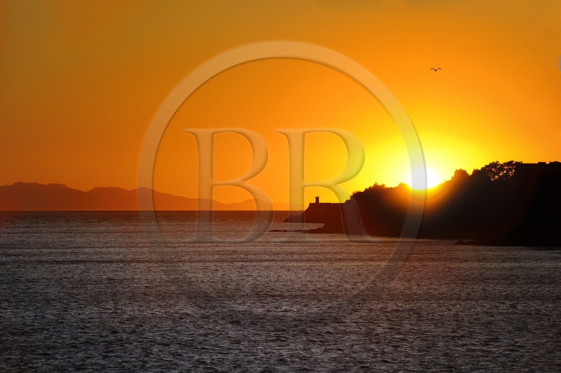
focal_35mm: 200
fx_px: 3114
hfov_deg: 10.3
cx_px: 280
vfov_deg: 6.9
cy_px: 186
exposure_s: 1/320
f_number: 10
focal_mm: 200
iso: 200
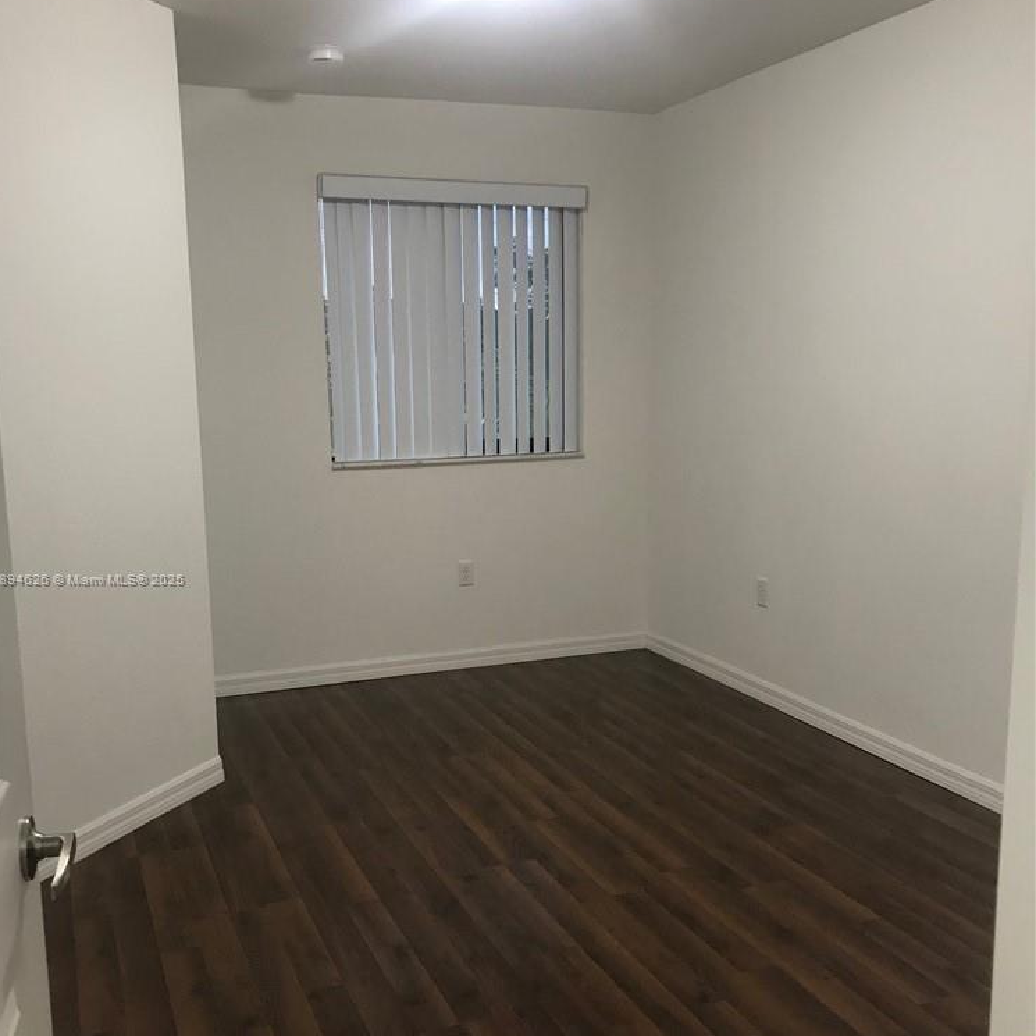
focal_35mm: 34
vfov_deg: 48.3
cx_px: 503
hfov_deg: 48.4
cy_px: 580
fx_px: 1151
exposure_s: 1/17
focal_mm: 3.99
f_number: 1.8
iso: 40
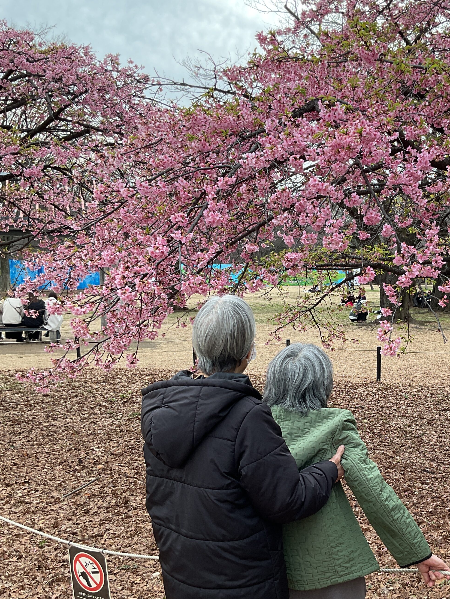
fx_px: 780
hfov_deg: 31.5
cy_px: 354
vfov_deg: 41.9
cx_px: 344
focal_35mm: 45
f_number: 1.8
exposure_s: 1/305
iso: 16
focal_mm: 3
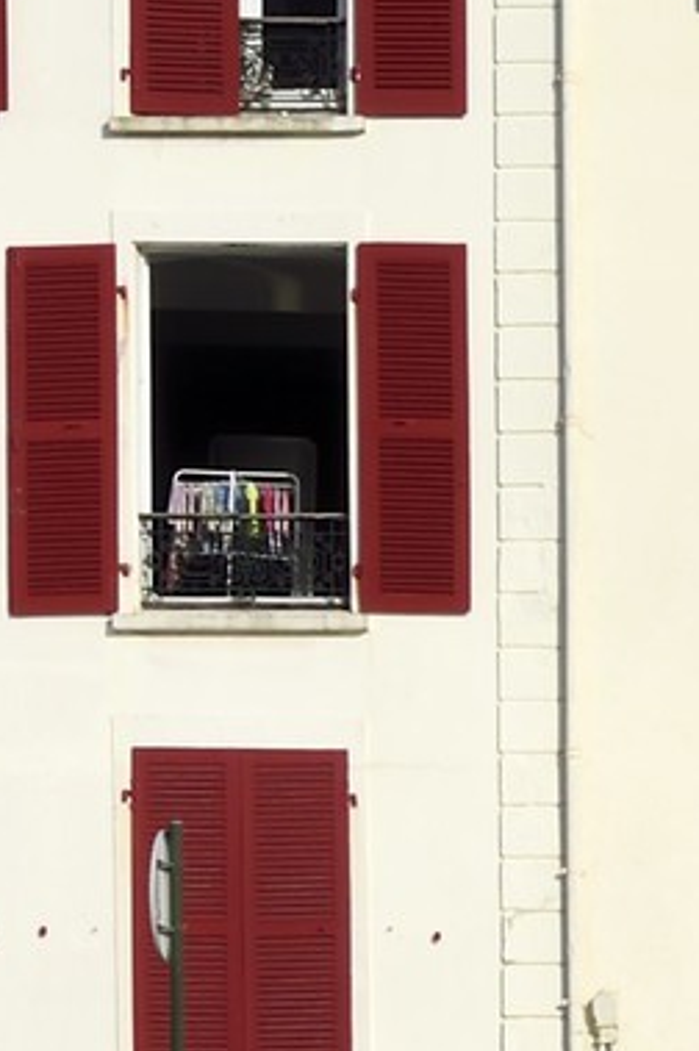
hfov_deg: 4.0
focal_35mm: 330
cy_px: 1159
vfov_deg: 6.2
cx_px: 2047
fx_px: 9628
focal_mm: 52
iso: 200
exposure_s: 1/250
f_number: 14
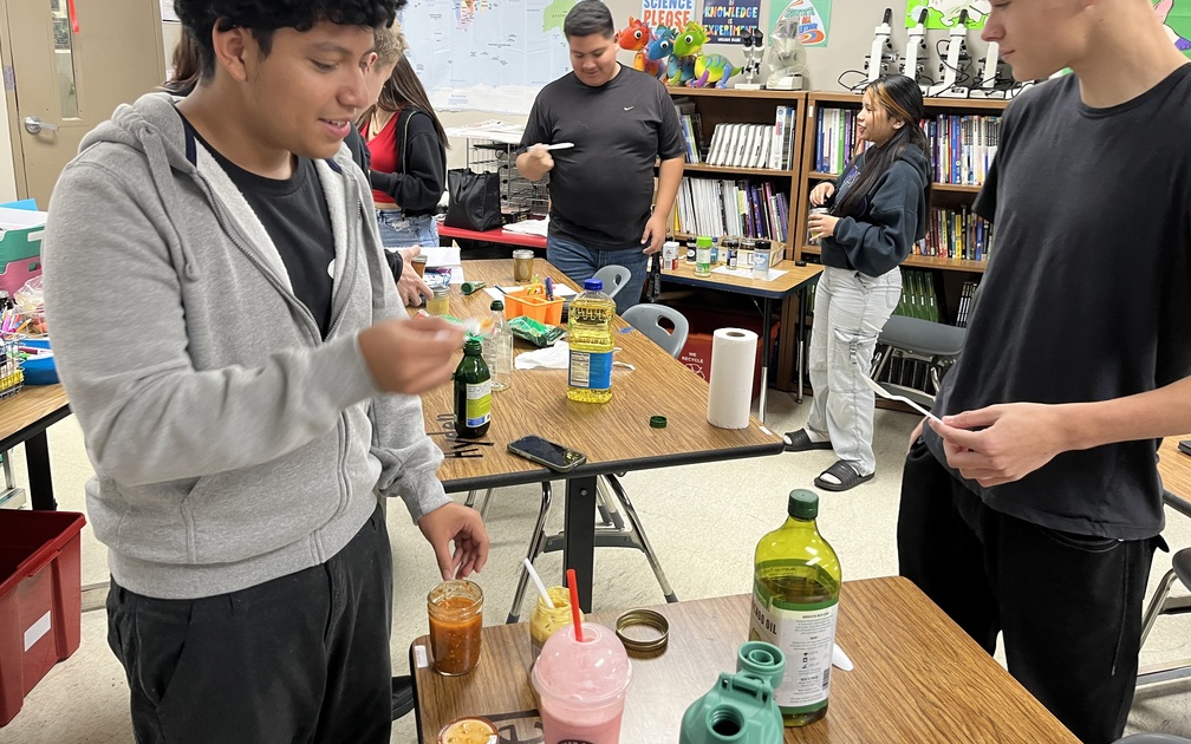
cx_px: 593
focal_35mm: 28
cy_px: 308
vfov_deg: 44.4
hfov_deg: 66.5
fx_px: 909
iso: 125
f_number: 1.6
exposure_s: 1/42
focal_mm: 5.1
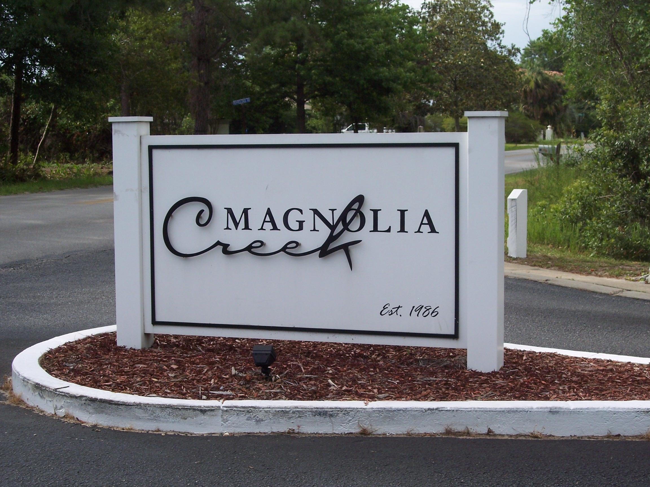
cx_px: 325
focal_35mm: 65
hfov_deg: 29.8
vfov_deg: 22.6
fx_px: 1221
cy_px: 244
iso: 100
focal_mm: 13.3
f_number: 4
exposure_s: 1/250
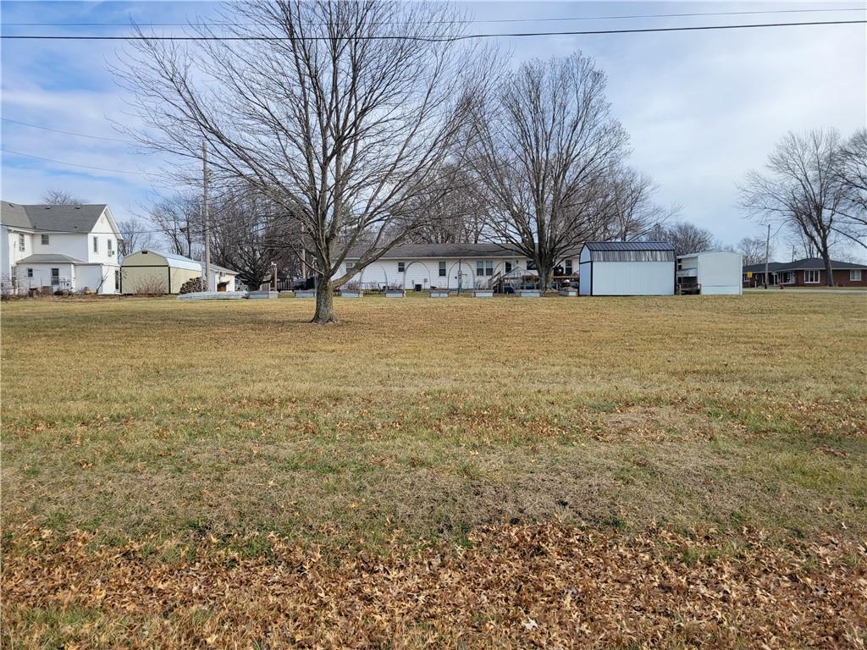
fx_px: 651
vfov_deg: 53.1
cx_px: 434
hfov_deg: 67.3
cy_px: 325
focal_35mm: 26
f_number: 1.8
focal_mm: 5.4
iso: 40
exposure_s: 1/1542
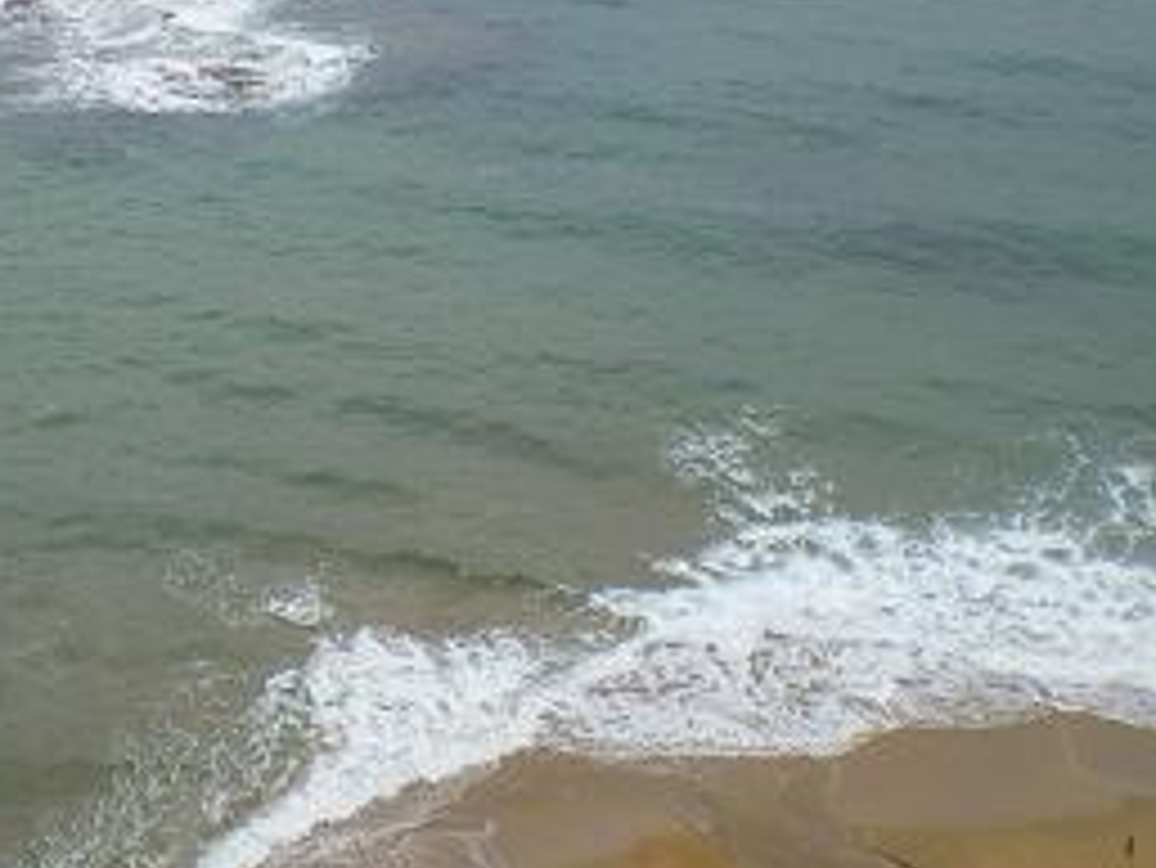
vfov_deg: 18.8
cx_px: 198
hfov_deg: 24.5
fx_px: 2606
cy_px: 252
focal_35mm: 78
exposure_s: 1/250
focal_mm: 6.3
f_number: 4.6
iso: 64
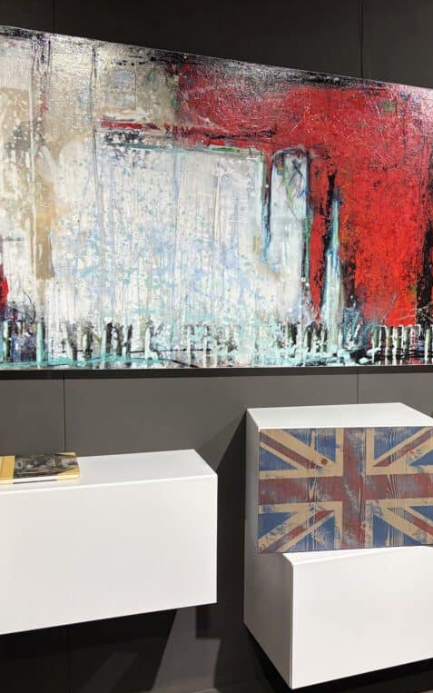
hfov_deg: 33.7
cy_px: 346
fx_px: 698
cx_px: 327
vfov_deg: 52.7
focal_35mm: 37
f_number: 1.6
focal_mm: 5.96
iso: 125
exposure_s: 1/100
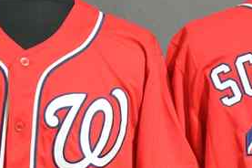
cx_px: 160
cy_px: 173
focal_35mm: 225
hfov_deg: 9.2
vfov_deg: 6.1
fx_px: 1573
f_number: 4.8
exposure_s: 1/13
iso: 4000
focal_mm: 52
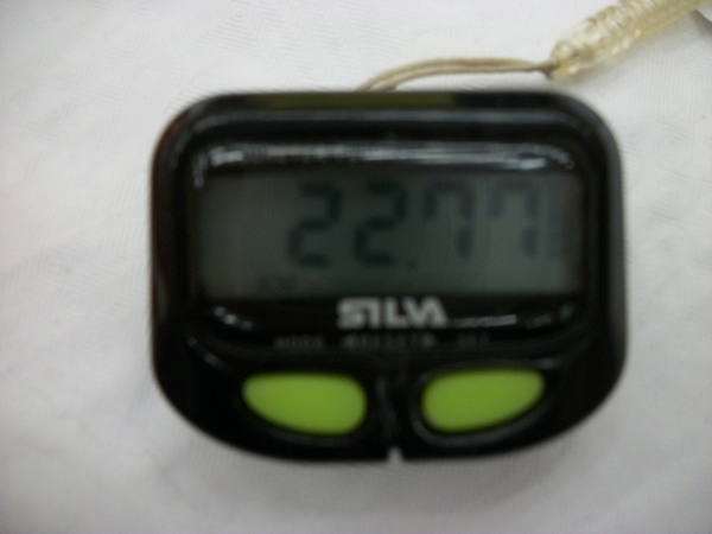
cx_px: 356
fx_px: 658
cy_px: 267
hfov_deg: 56.8
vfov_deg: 44.2
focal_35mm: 32
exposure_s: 1/40
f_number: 2.9
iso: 160
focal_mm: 5.7
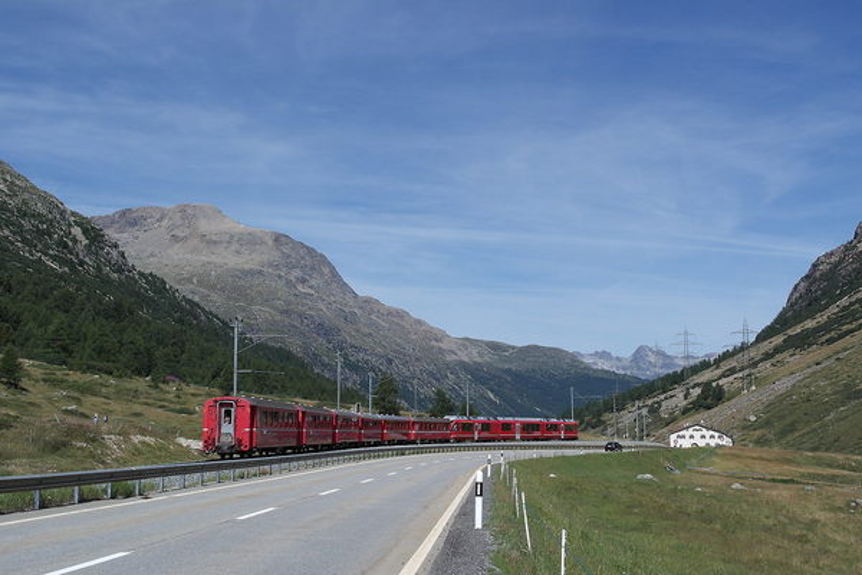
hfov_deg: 45.4
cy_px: 288
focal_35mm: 43
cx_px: 431
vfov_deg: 31.2
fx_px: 1030
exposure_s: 1/400
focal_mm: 28
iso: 100
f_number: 8
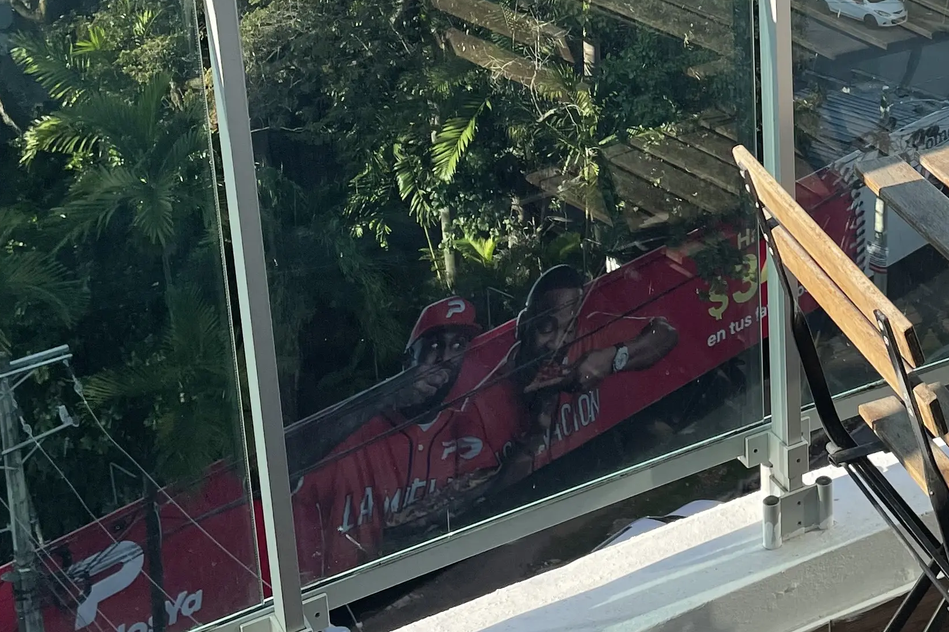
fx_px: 1740
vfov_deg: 19.7
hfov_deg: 29.2
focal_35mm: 66
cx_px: 861
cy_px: -59
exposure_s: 1/1916
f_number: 1.6
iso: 32
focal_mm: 4.2
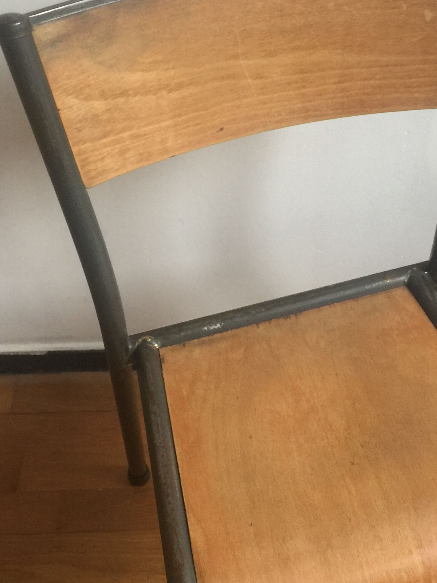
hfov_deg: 30.1
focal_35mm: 48
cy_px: 315
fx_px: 808
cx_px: 280
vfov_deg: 39.6
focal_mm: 4.15
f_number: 2.2
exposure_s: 1/17
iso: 80
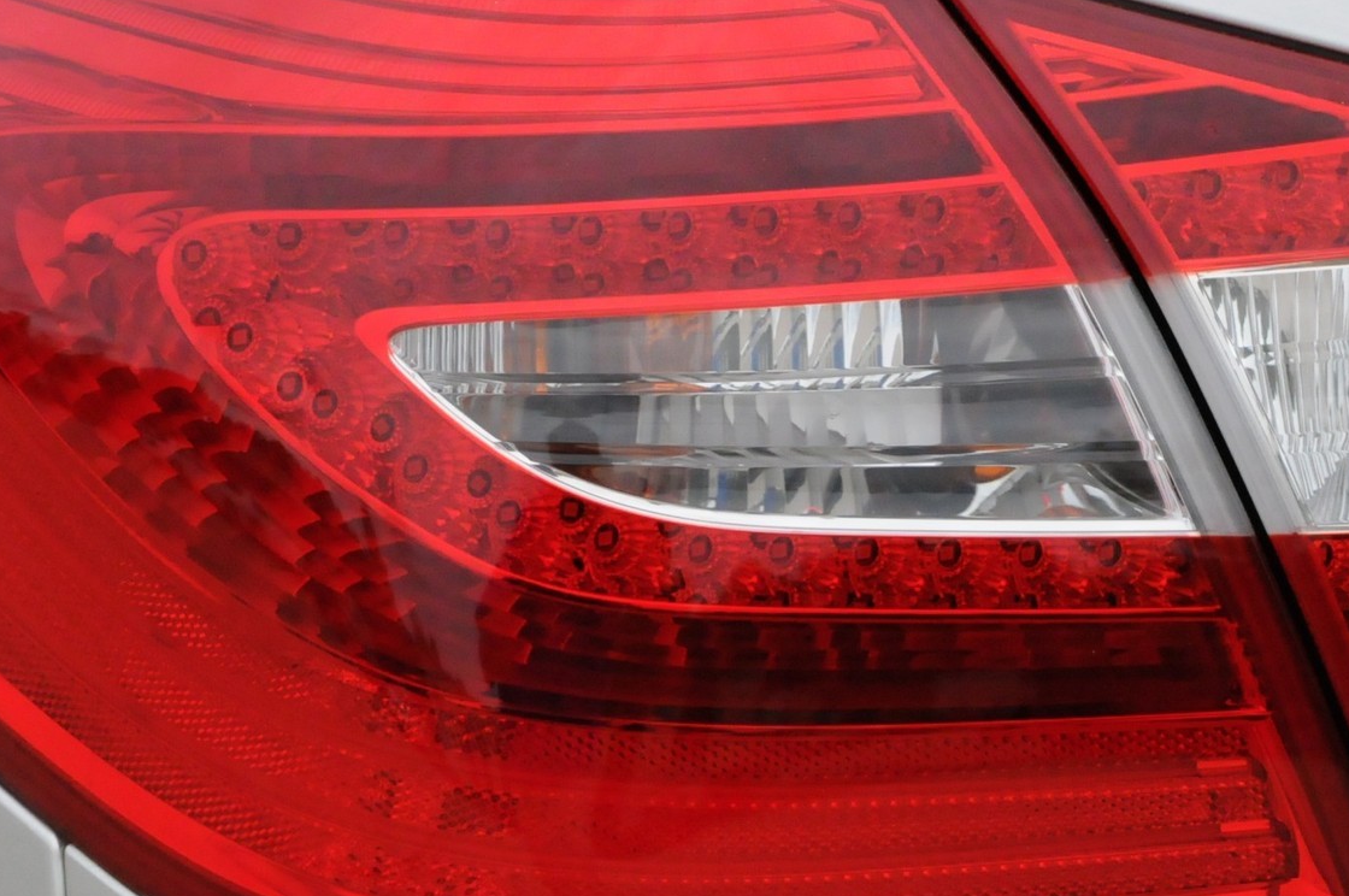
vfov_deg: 6.2
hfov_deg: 9.3
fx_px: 8272
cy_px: 381
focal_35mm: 221
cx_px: 902
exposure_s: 1/1600
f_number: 8
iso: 2000
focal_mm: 66
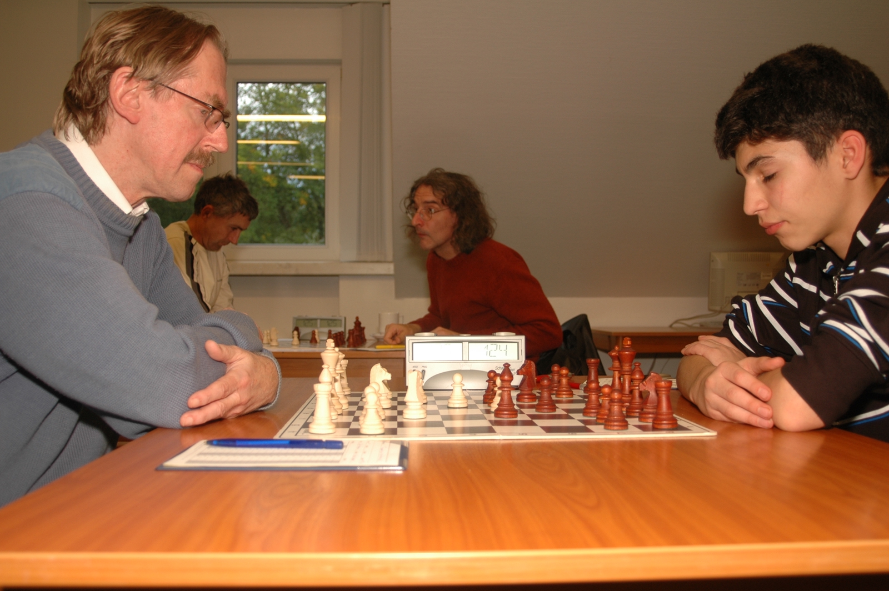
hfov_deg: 53.2
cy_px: 296
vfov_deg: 36.8
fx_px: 888
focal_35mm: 36
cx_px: 444
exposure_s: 1/60
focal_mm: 24
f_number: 4
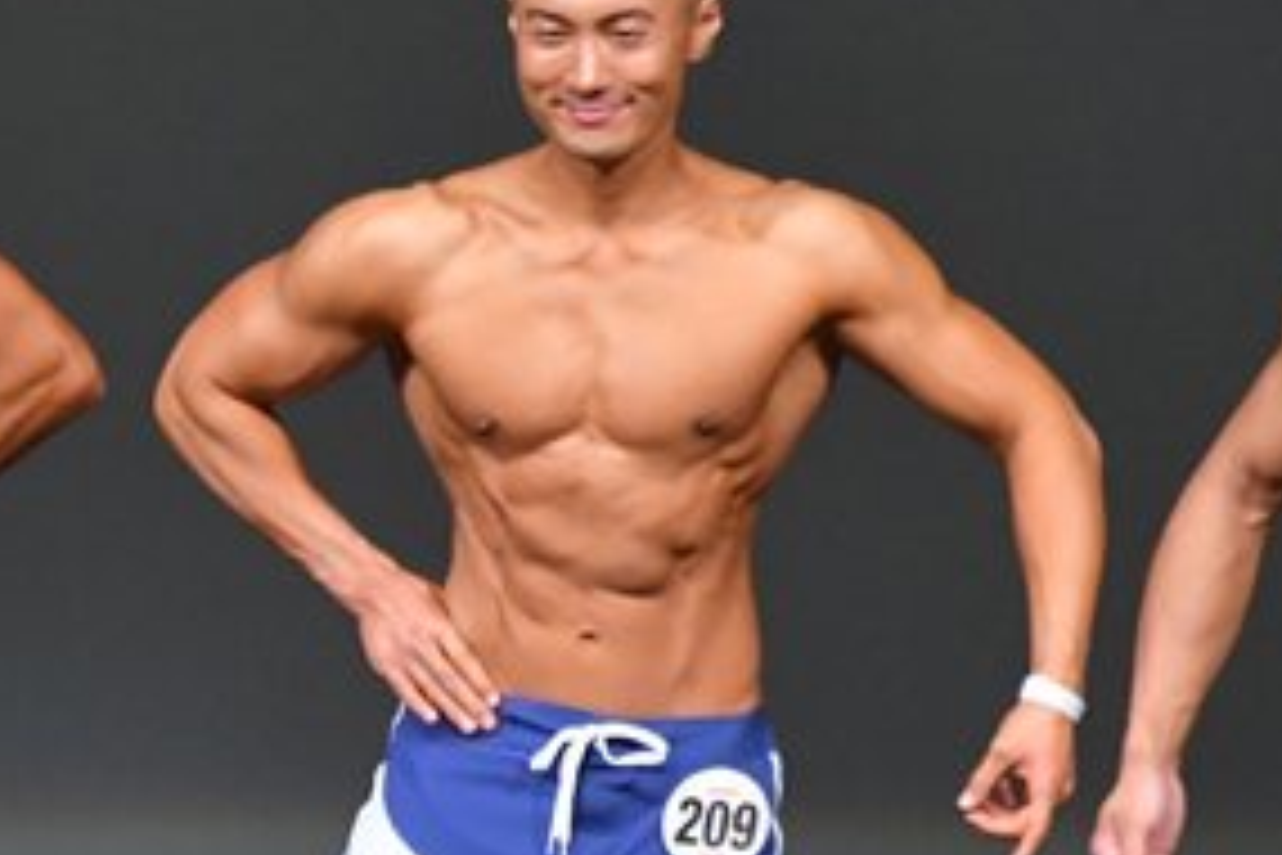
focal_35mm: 857
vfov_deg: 1.6
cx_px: -254
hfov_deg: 2.4
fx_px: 30516
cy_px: 738
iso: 4000
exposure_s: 1/400
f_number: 5.6
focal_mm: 210
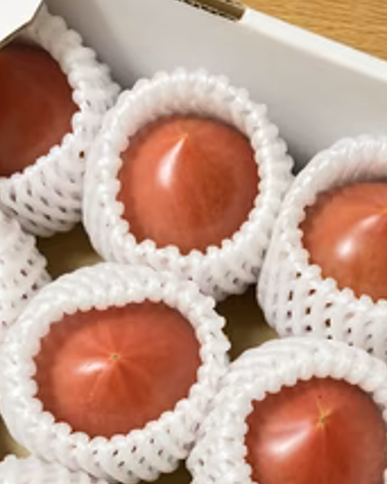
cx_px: 220
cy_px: 414
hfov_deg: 29.6
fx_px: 731
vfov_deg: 35.0
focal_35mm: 51
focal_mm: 3.99
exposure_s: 1/50
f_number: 1.8
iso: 160
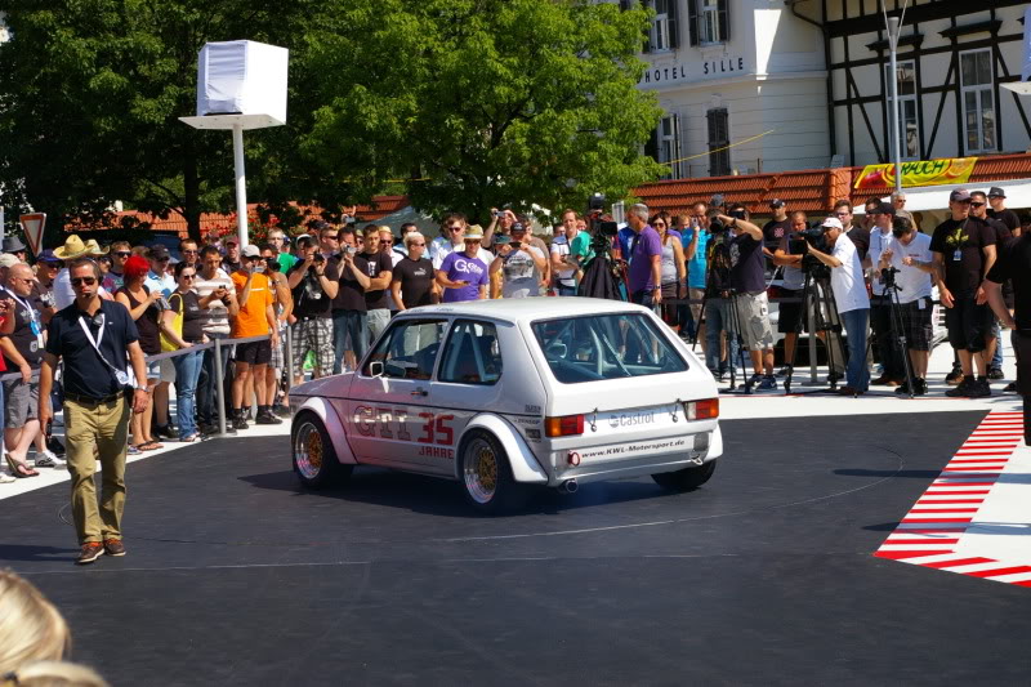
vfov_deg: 16.5
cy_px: 344
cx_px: 516
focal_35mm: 82
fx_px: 2362
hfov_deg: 24.6
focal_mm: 55
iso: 200
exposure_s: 1/350
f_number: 9.5
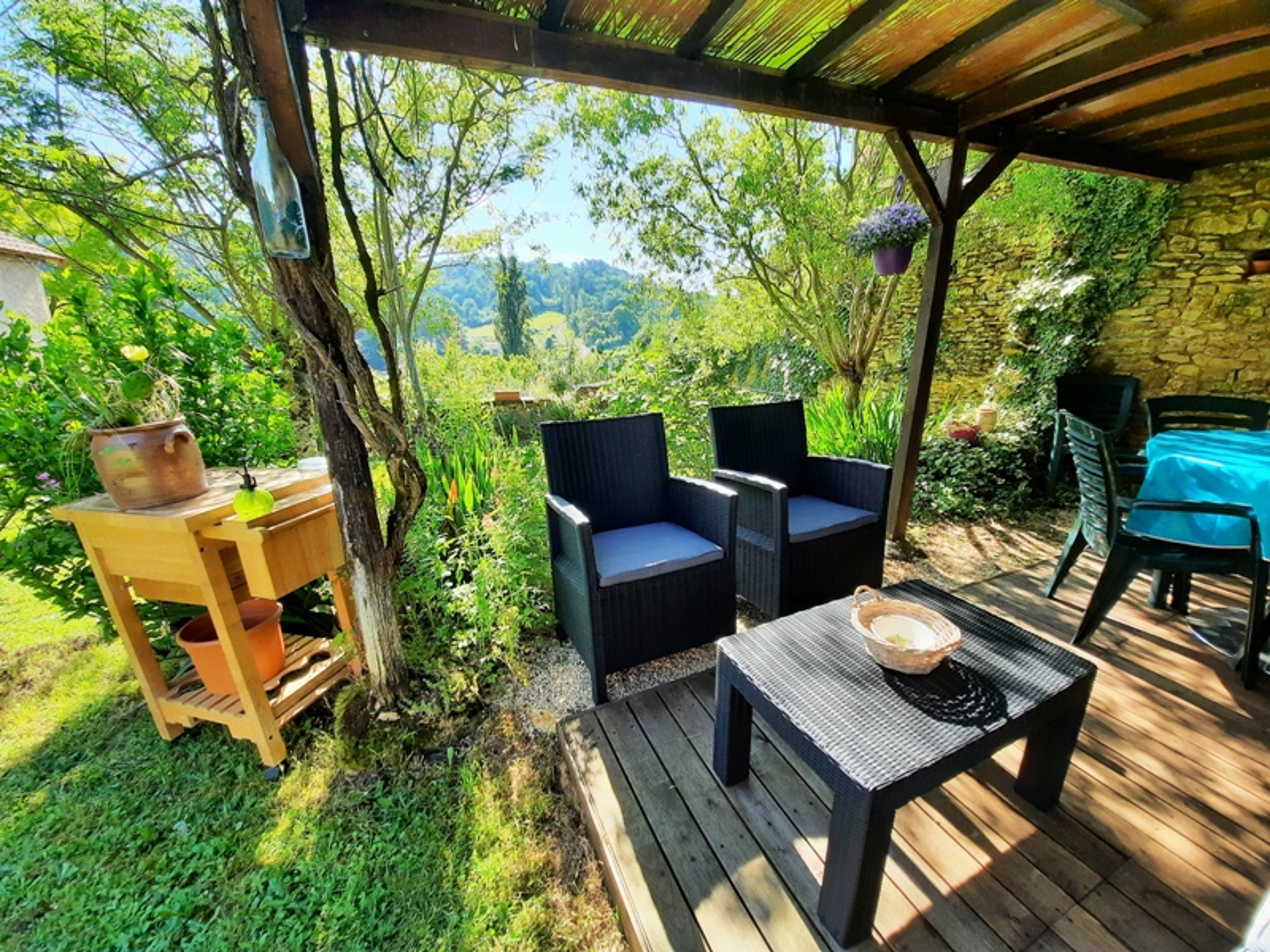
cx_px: 635
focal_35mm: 13
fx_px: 477
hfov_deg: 106.2
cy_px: 476
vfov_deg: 89.9
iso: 40
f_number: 2.2
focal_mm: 1.74
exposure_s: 1/266
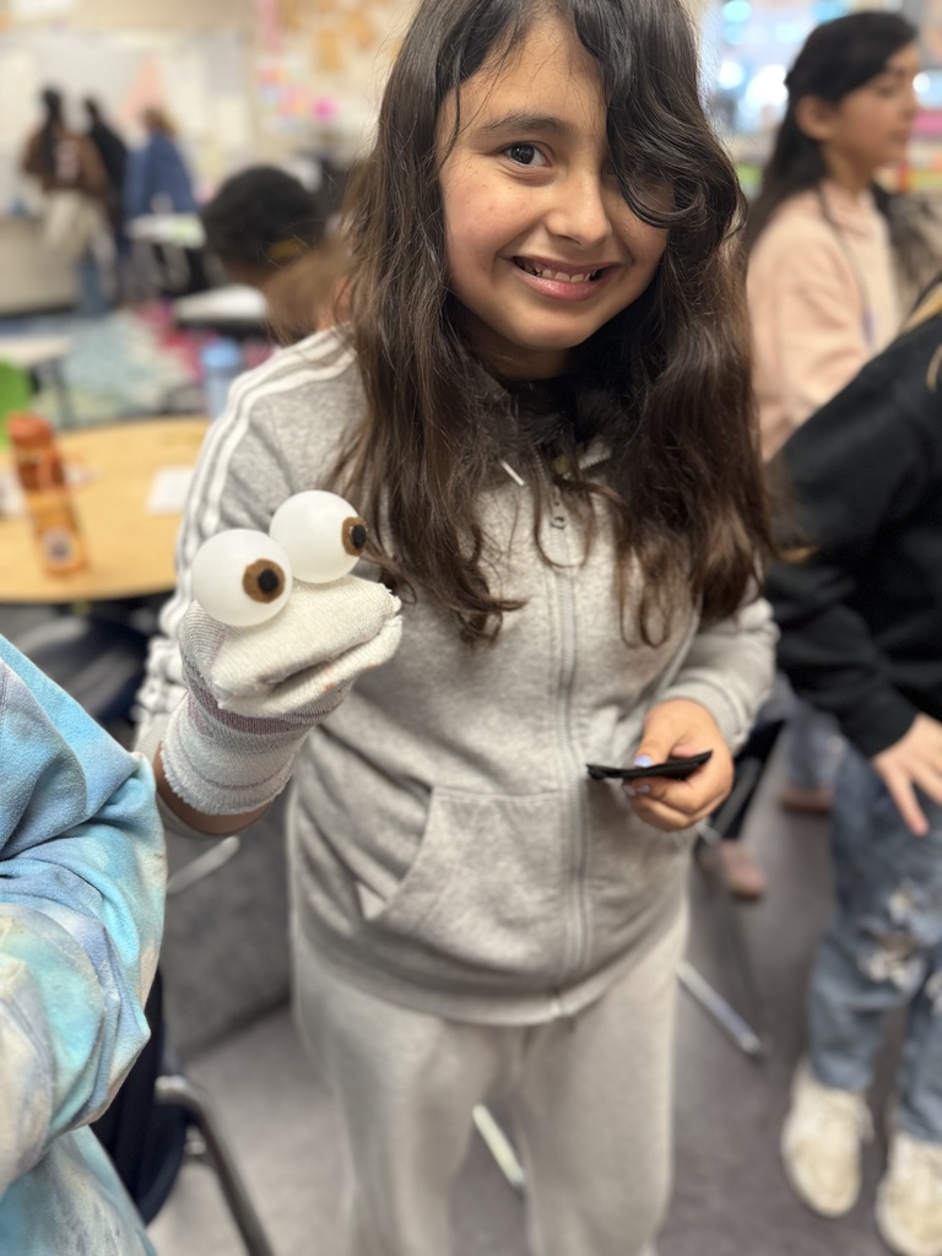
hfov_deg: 56.8
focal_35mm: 24
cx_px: 471
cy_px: 628
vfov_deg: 71.6
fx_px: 871
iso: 320
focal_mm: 6.76
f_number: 1.78
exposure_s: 1/60
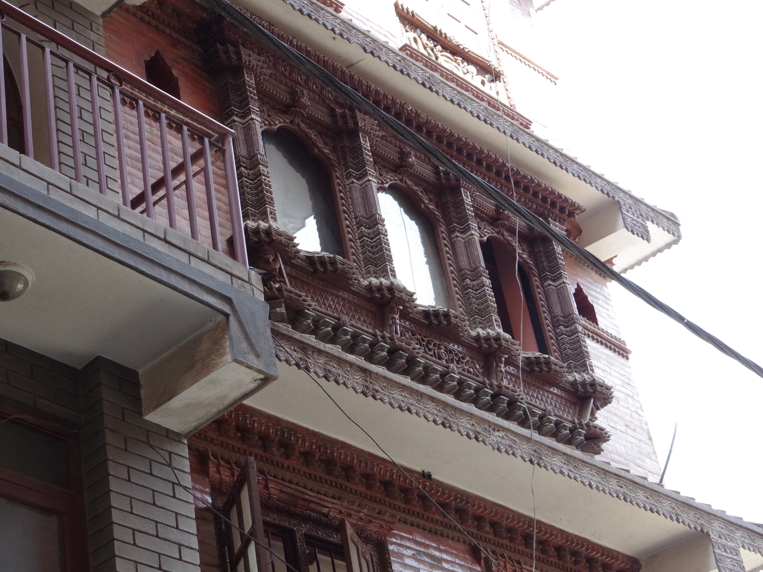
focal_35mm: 79
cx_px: 394
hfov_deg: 24.7
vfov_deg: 18.7
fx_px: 1741
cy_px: 286
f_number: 14
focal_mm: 48
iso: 1600
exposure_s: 1/100
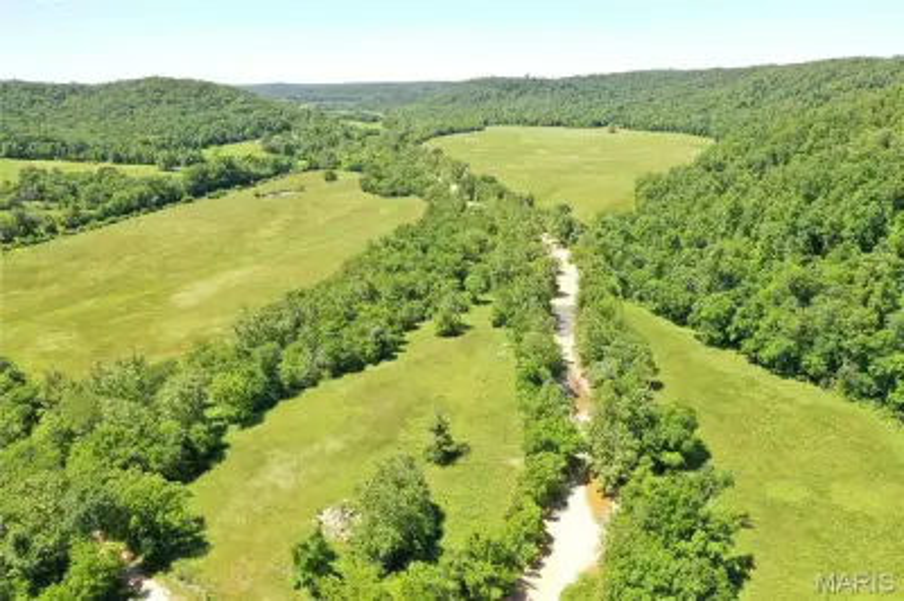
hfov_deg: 65.5
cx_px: 452
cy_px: 300
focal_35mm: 28
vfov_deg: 46.3
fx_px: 703
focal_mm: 10.26
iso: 100
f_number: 5
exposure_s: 1/200
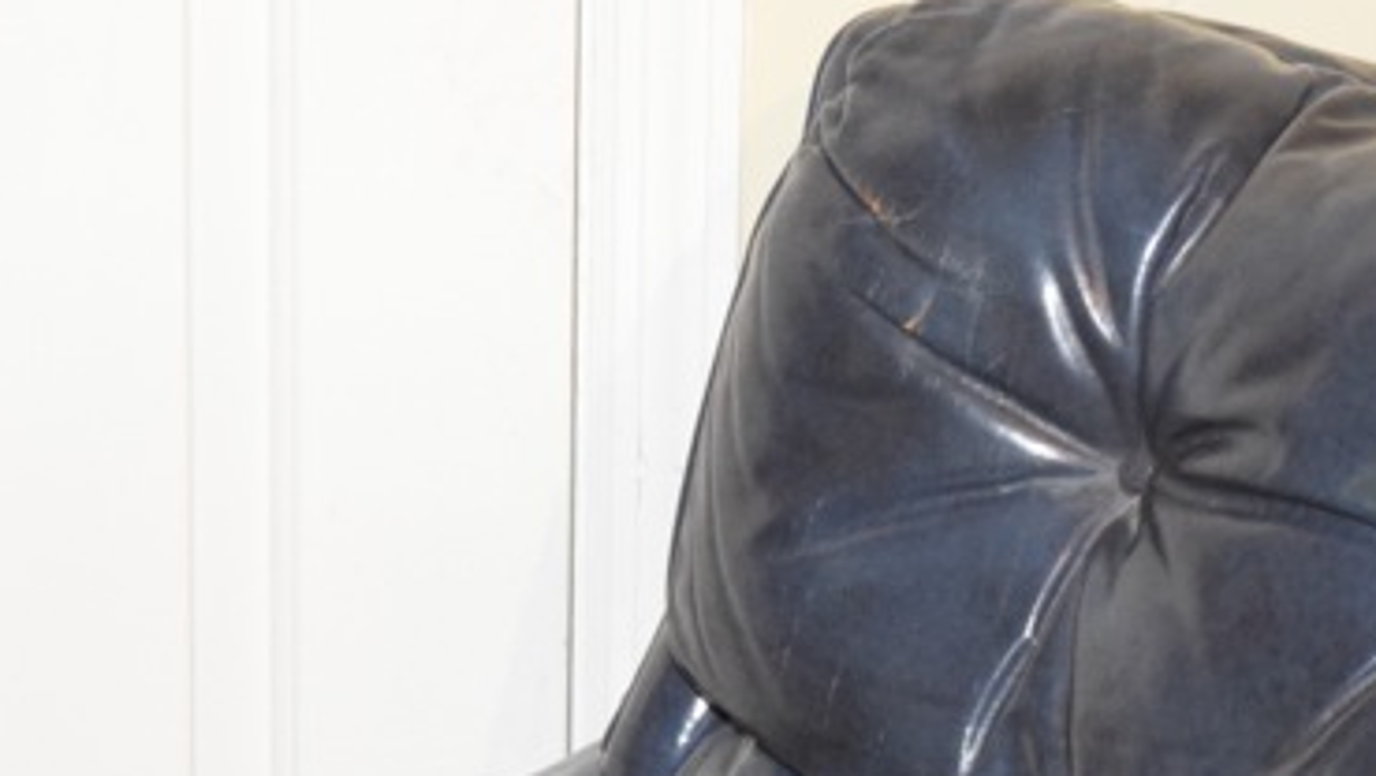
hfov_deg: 11.2
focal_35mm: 191
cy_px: 1054
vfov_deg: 6.3
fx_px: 6988
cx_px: 667
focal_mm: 45
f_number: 5
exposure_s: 1/60
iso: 3200
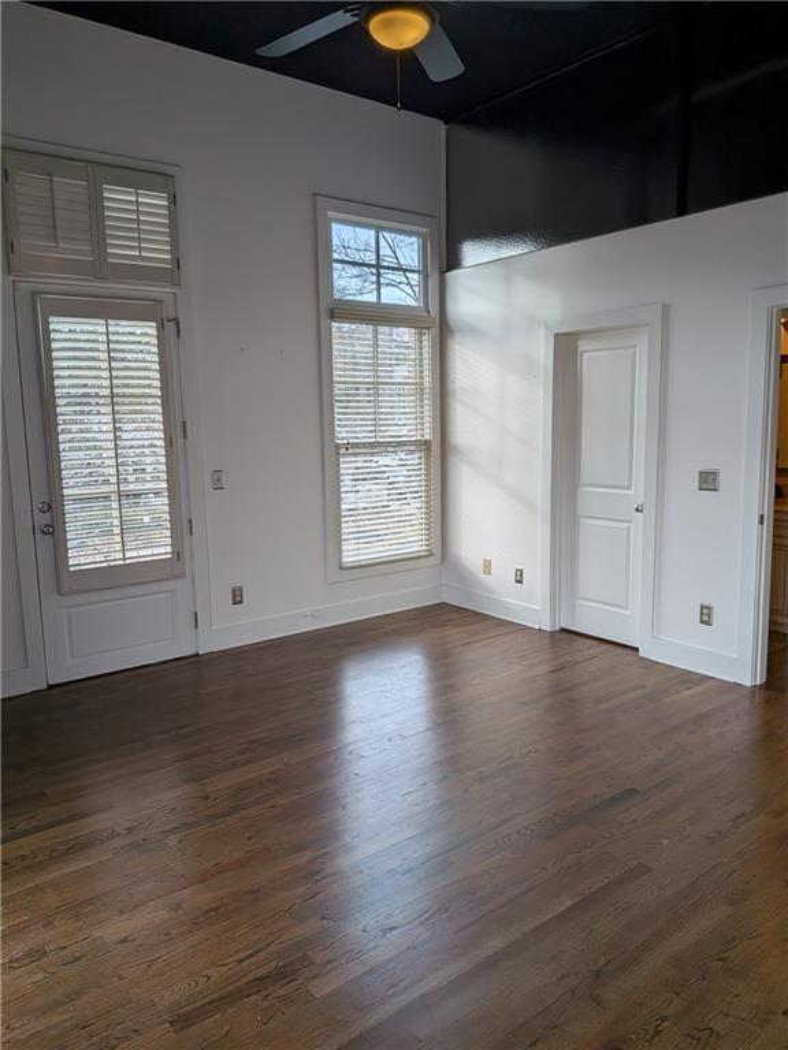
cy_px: 525
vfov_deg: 71.6
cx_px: 394
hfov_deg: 56.8
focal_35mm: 24
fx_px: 728
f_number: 1.7
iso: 29
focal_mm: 4.53
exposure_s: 1/1160
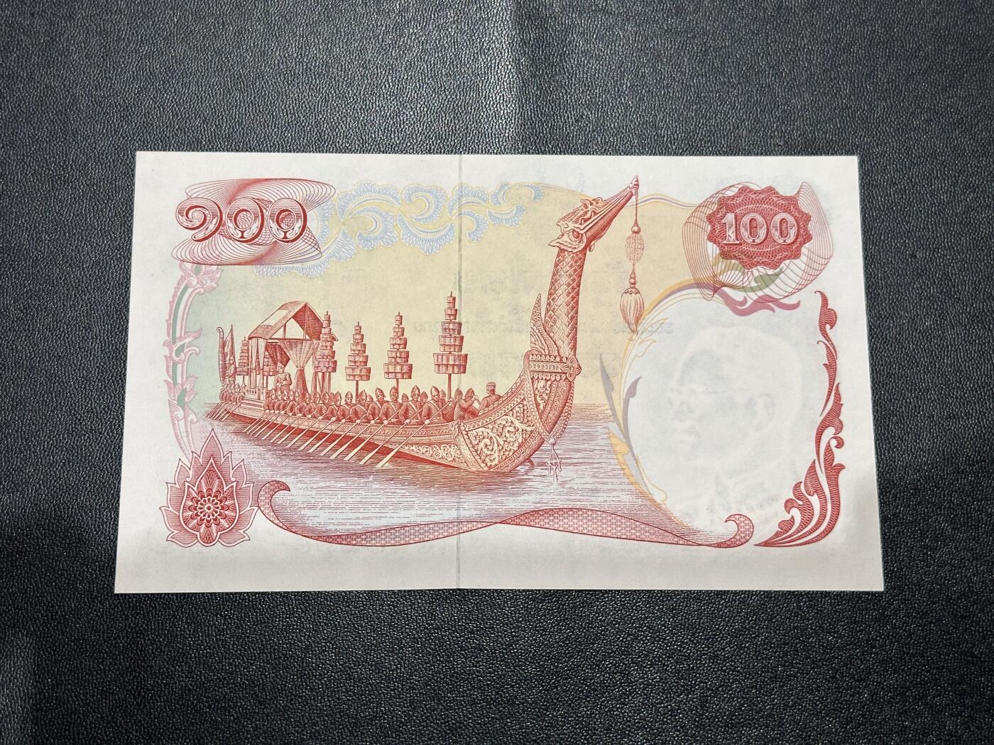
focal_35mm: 48
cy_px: 372
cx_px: 497
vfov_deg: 30.3
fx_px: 1378
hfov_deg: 39.7
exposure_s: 1/50
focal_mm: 6.86
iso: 80
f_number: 1.78
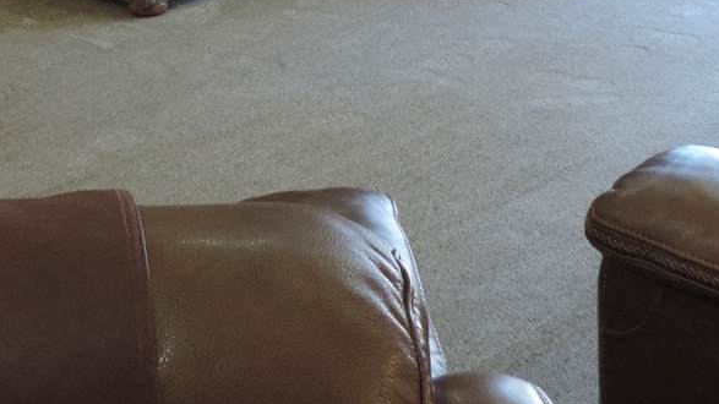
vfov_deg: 19.1
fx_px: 1087
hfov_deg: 36.6
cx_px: 312
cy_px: -152
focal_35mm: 57
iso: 640
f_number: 3
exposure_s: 1/60
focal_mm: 4.3
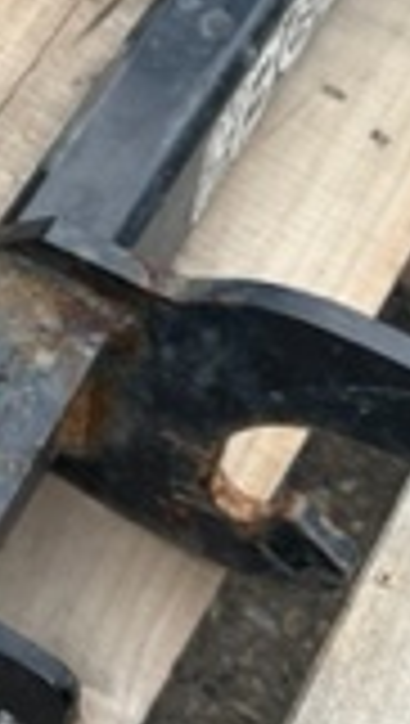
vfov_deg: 19.8
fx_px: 2003
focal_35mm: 104
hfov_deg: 10.6
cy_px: -40
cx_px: -437
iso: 80
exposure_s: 1/910
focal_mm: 6.86
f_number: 1.78
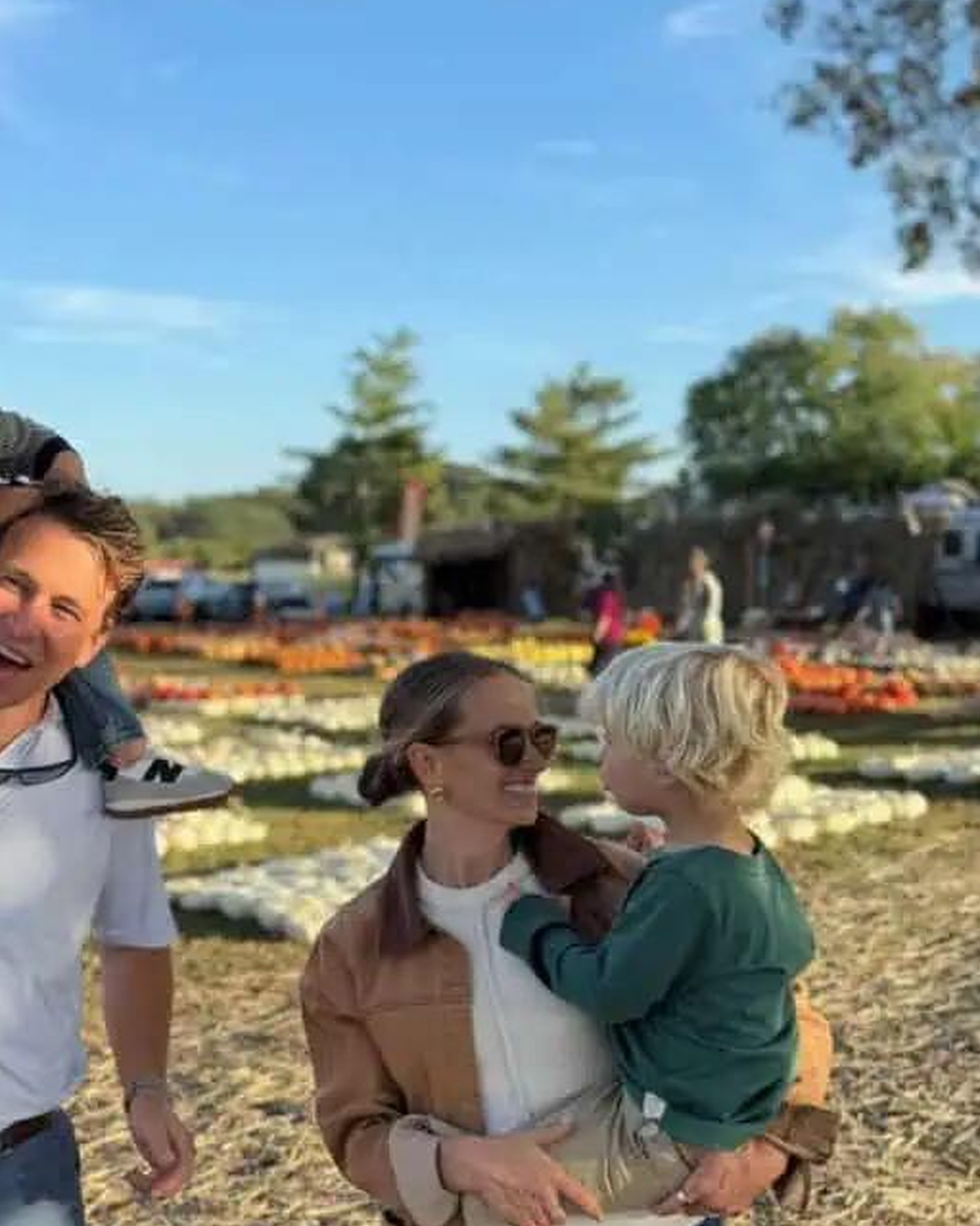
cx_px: 290
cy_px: 672
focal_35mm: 43
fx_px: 1559
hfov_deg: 34.4
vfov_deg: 42.9
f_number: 1.78
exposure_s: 1/1770
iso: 80
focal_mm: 6.76
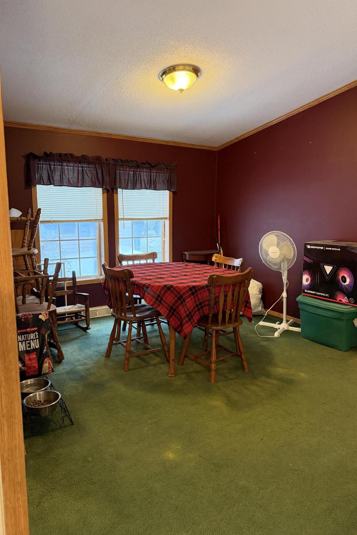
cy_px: 267
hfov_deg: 51.3
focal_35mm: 25
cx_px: 185
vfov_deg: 71.5
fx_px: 372
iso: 640
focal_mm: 6.76
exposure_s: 1/60
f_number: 1.78
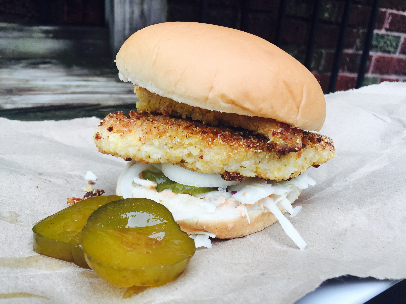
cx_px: 203
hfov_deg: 61.7
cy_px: 152
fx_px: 340
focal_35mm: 29
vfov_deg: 48.2
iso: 32
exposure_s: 1/120
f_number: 2.2
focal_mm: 4.15
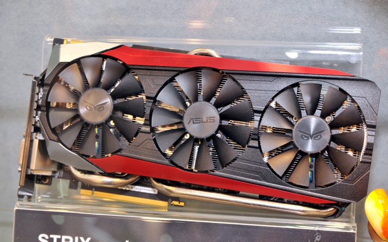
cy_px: 123
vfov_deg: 16.9
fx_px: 814
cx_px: 195
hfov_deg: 26.8
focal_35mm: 77
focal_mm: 50
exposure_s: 1/60
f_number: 5
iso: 400
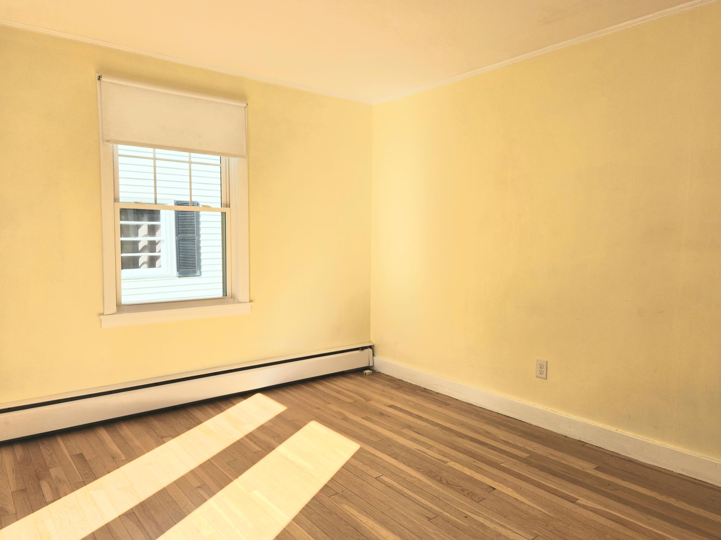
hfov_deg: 73.9
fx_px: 479
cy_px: 270
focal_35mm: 23
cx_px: 360
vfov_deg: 58.9
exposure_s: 1/526
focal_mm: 5.4
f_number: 1.8
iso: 20
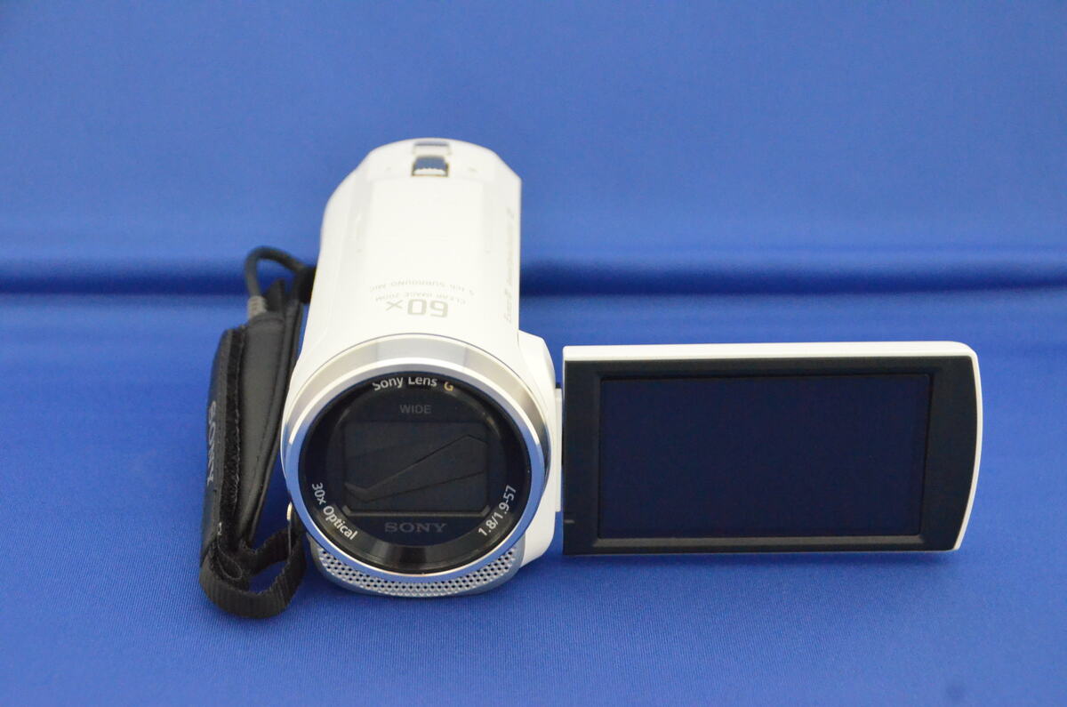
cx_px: 534
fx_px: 2485
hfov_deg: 24.2
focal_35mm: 84
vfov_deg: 16.2
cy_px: 354
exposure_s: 1/160
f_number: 7.1
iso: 6400
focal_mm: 56
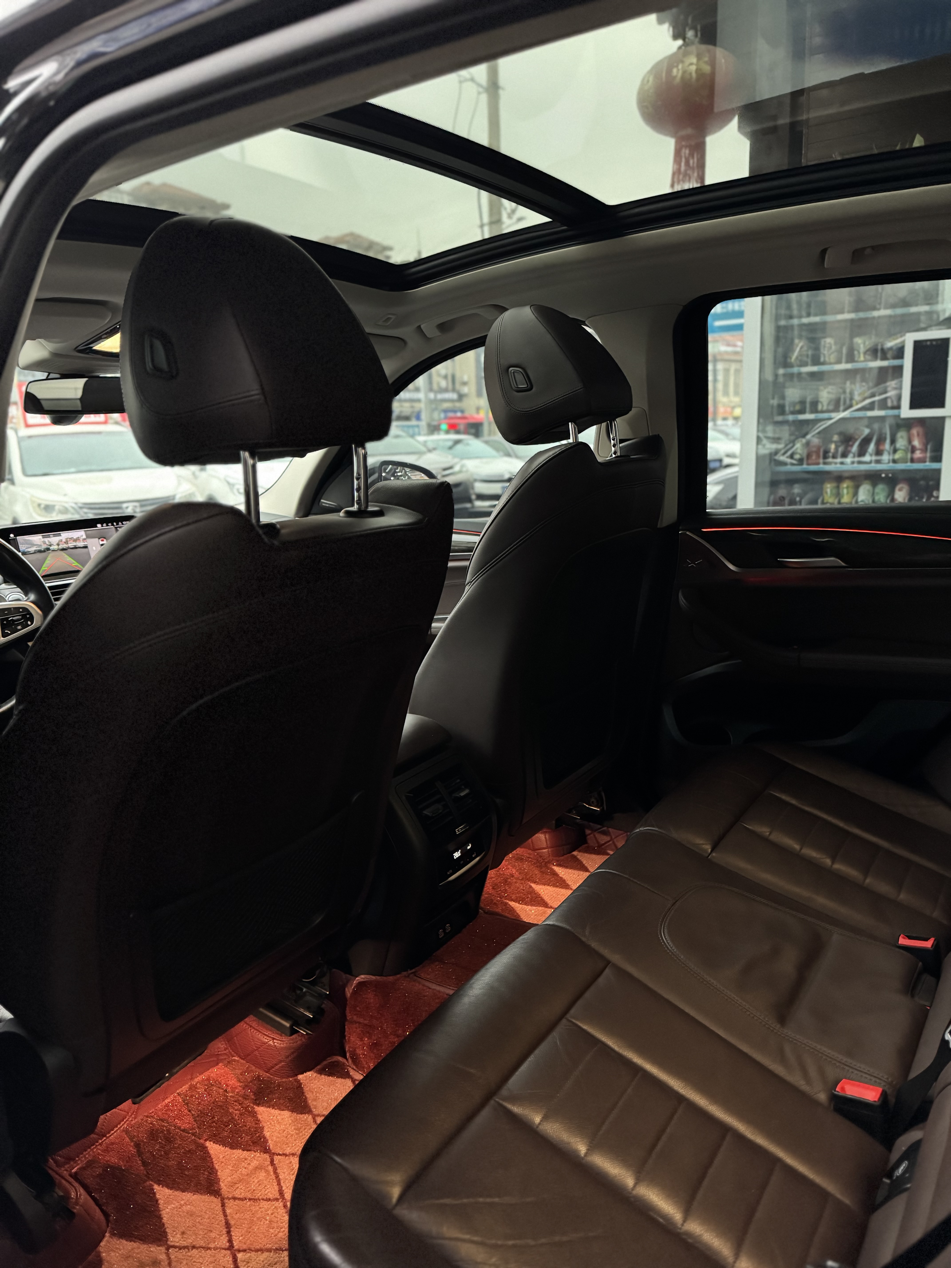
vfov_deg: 71.6
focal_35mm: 24
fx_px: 879
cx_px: 476
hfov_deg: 56.8
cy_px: 634
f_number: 1.78
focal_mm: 6.76
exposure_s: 1/57
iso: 800
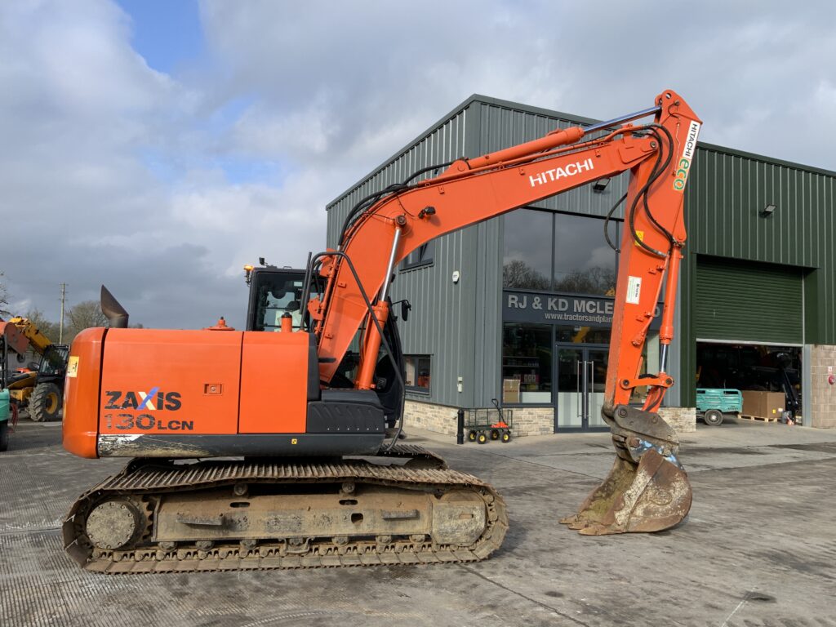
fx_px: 700
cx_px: 418
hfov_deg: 61.7
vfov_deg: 48.2
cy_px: 314
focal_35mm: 29
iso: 16
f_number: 1.8
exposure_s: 1/1342
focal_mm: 3
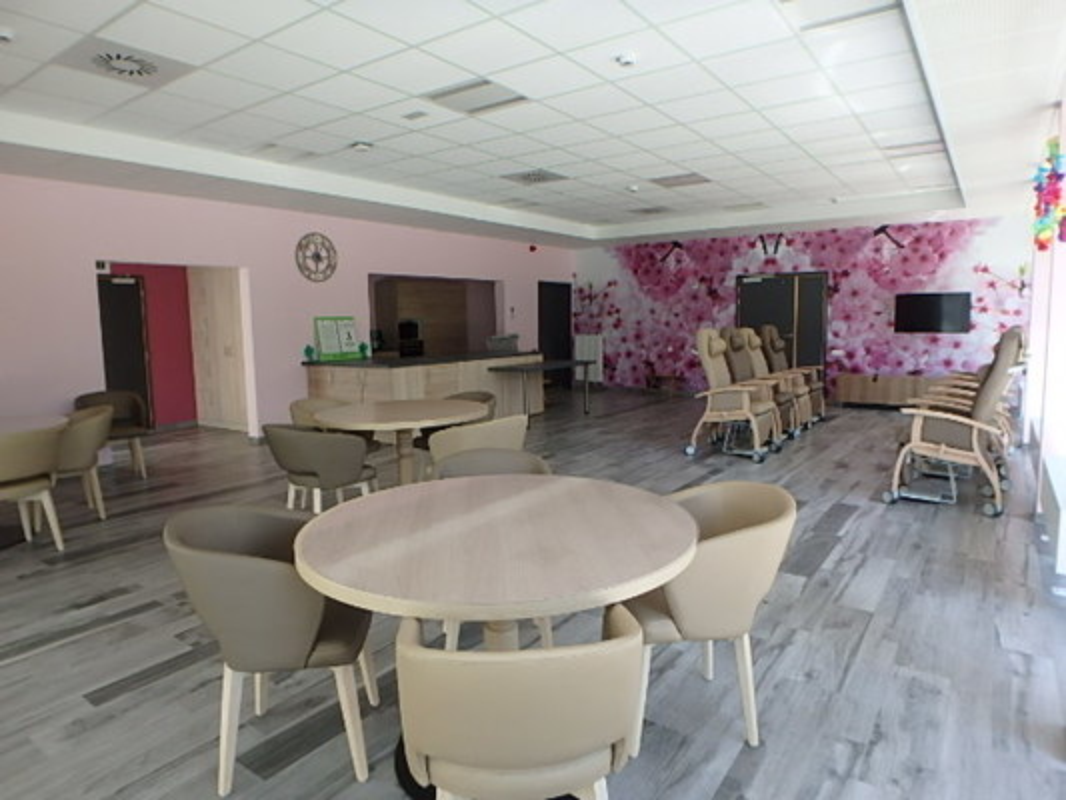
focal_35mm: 21
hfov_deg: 79.0
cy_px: 400
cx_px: 533
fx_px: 647
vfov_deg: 63.5
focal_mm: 3.7
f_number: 3.5
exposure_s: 1/60
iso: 125
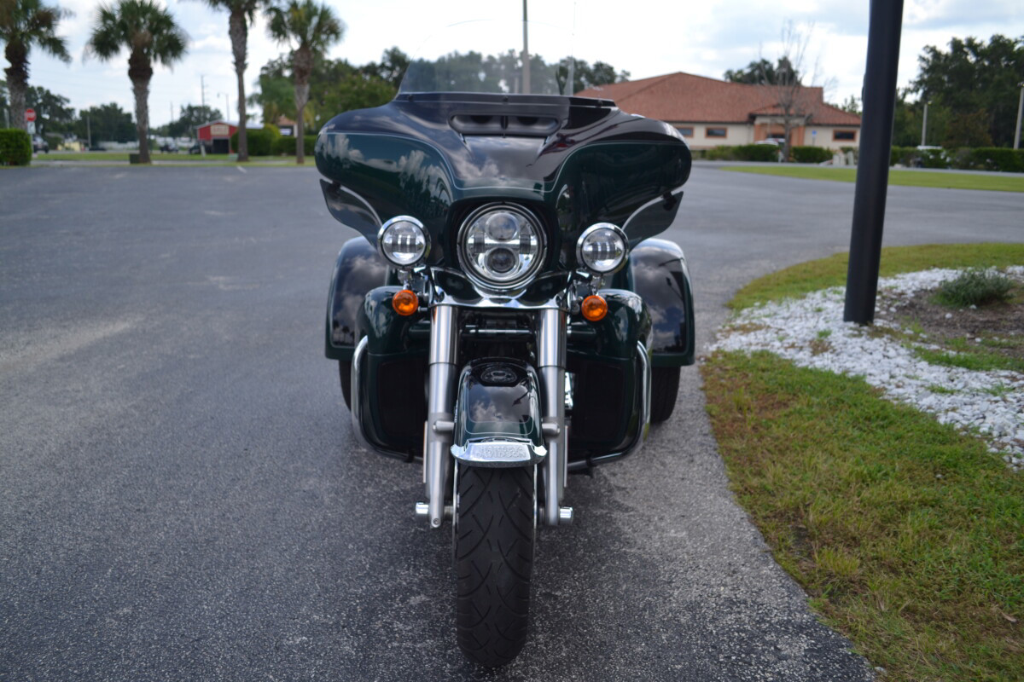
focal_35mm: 30
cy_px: 341
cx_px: 512
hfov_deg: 61.9
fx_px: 853
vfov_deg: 43.6
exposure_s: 1/500
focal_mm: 20
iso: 100
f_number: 3.8
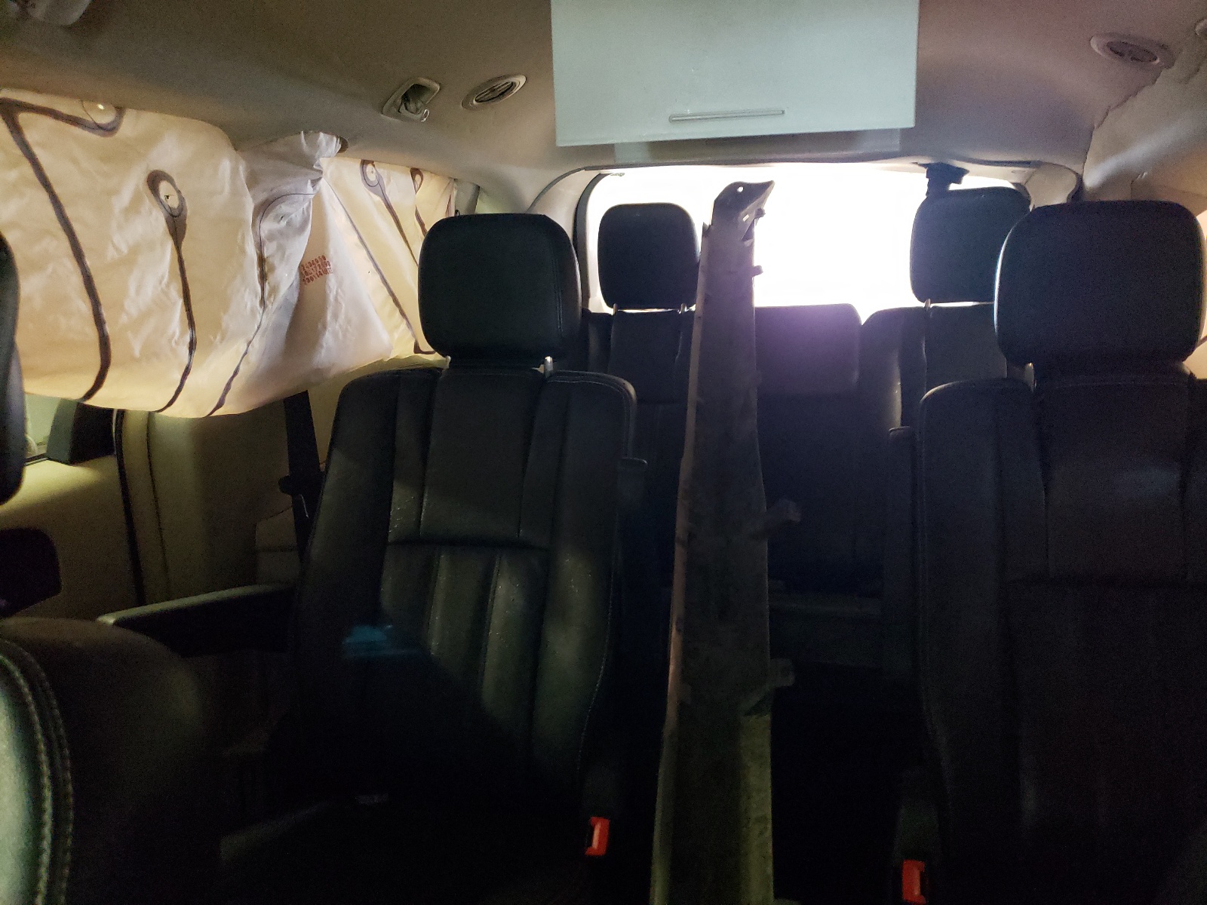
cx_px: 604
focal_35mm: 26
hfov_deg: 67.3
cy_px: 452
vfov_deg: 53.1
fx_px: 907
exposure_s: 1/24
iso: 663
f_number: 1.5
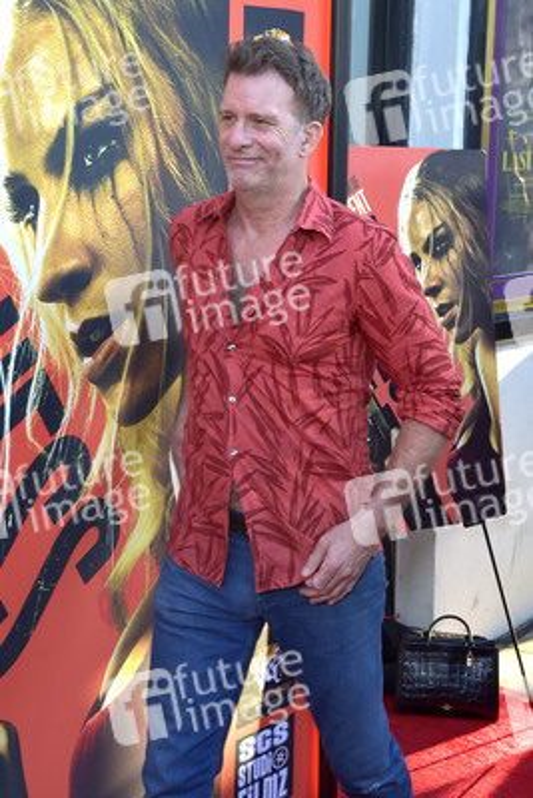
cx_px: 266
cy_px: 399
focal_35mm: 50
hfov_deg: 27.0
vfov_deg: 39.6
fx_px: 1109
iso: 250
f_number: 6.3
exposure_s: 1/200
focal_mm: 50
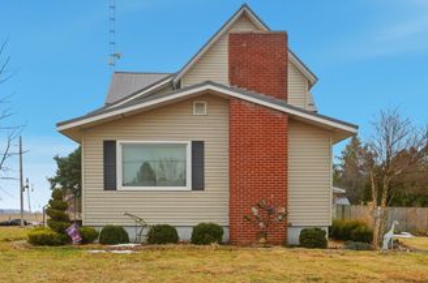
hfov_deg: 58.8
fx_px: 380
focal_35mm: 32
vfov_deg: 40.8
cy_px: 122
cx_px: 211
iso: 125
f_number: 9
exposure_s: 1/2500
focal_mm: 14
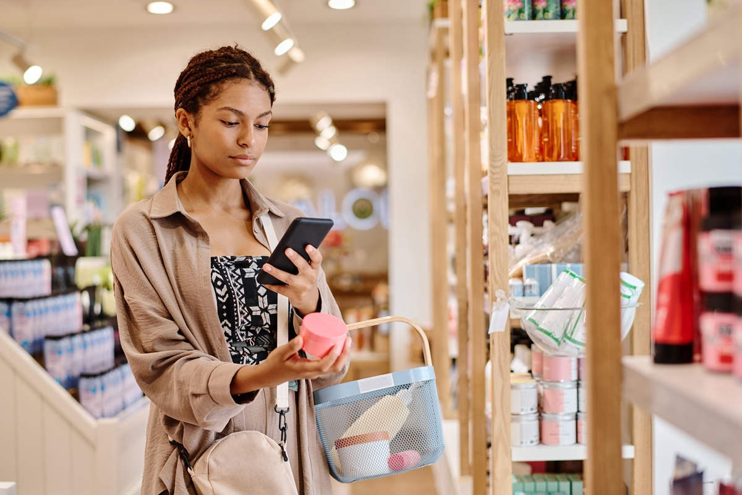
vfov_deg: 23.4
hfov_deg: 34.5
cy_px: 248
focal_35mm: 58
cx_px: 371
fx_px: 1195
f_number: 2.5
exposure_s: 1/200
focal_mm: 58
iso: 250
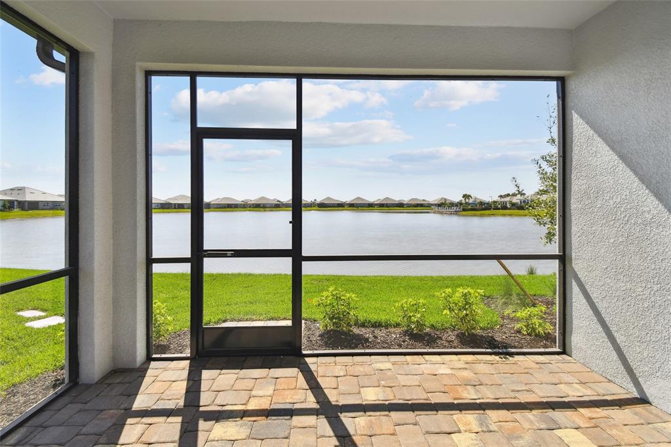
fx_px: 279
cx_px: 336
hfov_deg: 100.4
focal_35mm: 15
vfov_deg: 77.3
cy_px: 224
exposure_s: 1/1250
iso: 100
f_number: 7.1
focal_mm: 10
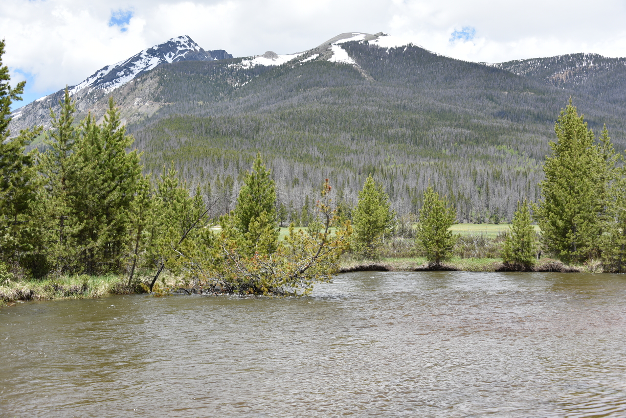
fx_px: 835
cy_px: 209
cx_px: 313
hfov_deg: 41.1
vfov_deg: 28.1
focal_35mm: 48
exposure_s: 1/250
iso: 100
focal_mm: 48
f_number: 8
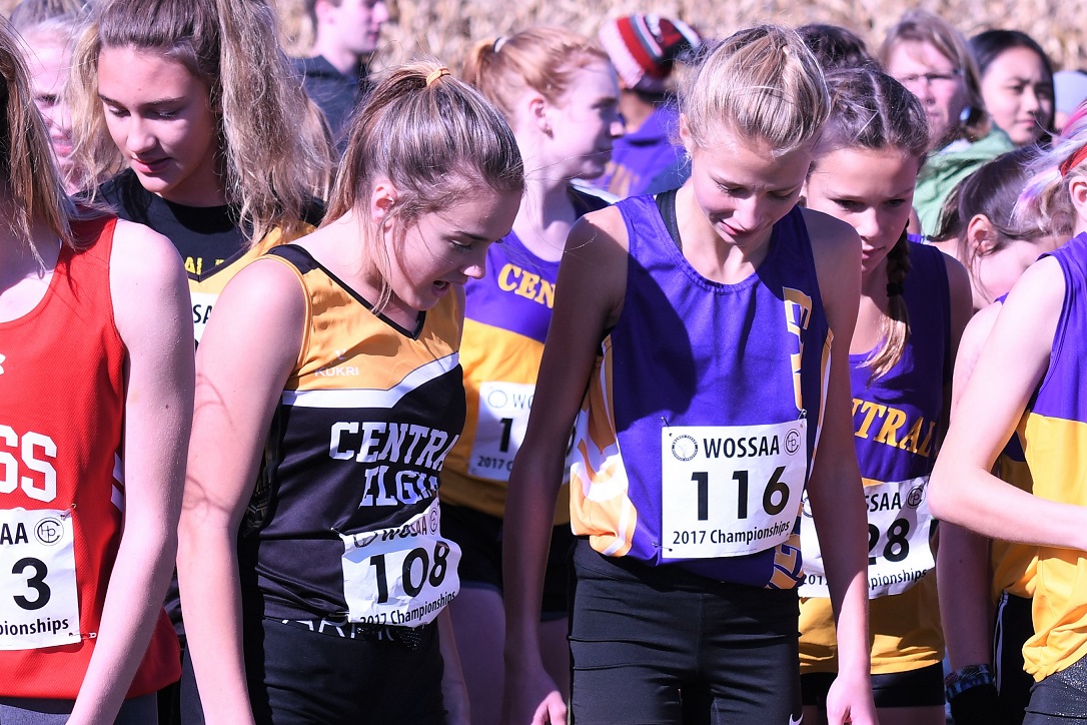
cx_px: 544
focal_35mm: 112
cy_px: 362
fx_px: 3397
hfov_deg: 18.2
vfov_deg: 12.2
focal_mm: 75
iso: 200
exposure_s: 1/1000
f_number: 5.6
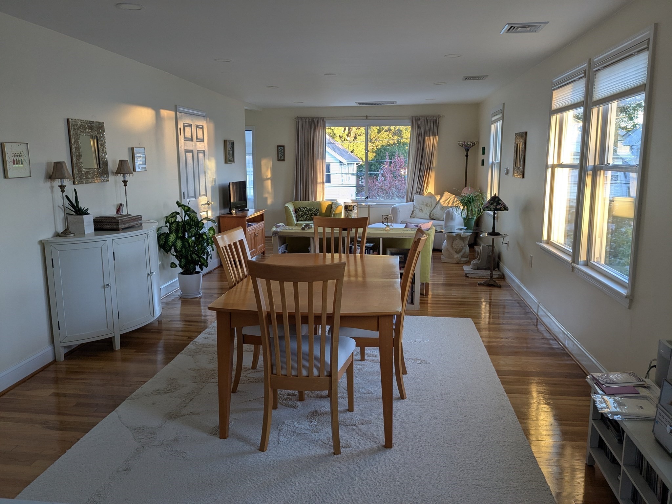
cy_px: 252
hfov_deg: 65.3
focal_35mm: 27
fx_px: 524
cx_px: 336
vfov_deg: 51.4
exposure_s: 1/40
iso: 61
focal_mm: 4.38
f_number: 1.73
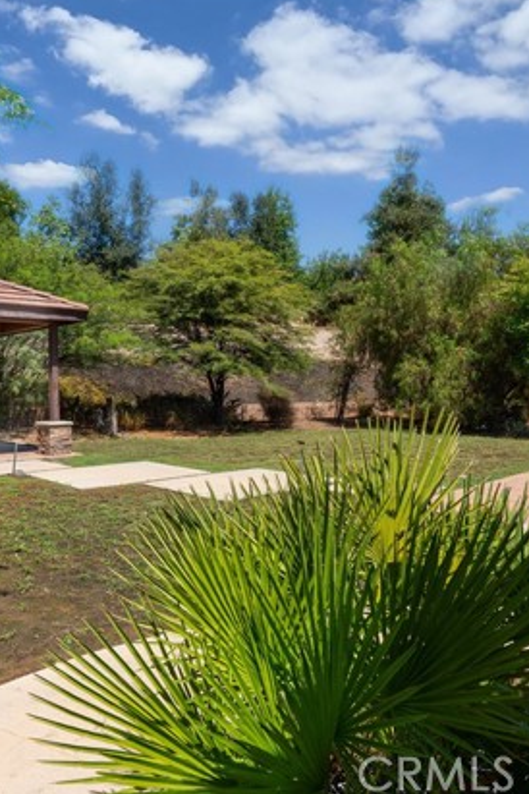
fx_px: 617
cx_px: 210
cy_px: 390
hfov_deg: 46.1
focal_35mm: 28
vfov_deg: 65.5
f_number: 8
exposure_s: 1/500
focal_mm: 18
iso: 125
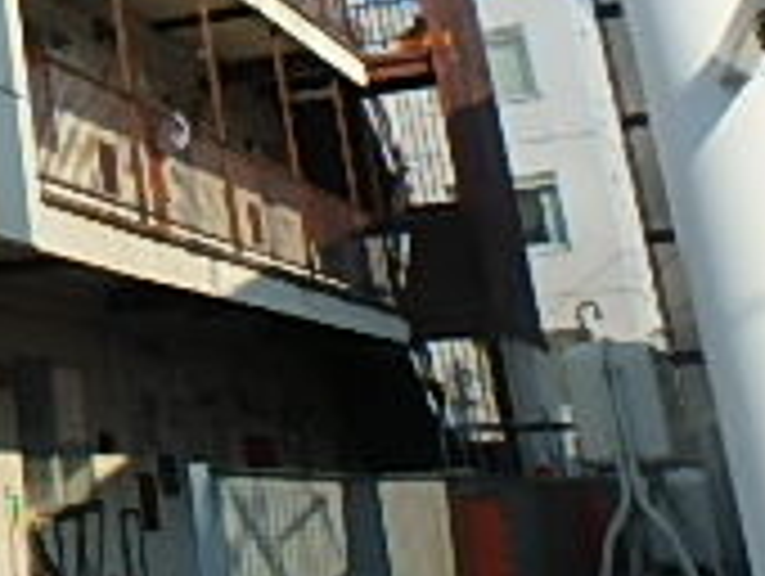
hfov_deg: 19.9
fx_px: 1748
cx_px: -508
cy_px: -135
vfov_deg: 17.7
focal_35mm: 79
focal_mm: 3.7
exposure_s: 1/400
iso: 125
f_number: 6
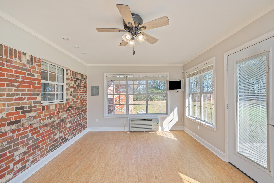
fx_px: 122
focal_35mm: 16
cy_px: 92
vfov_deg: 73.7
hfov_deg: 96.8
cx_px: 137
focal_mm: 16
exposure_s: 1/80
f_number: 9
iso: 160
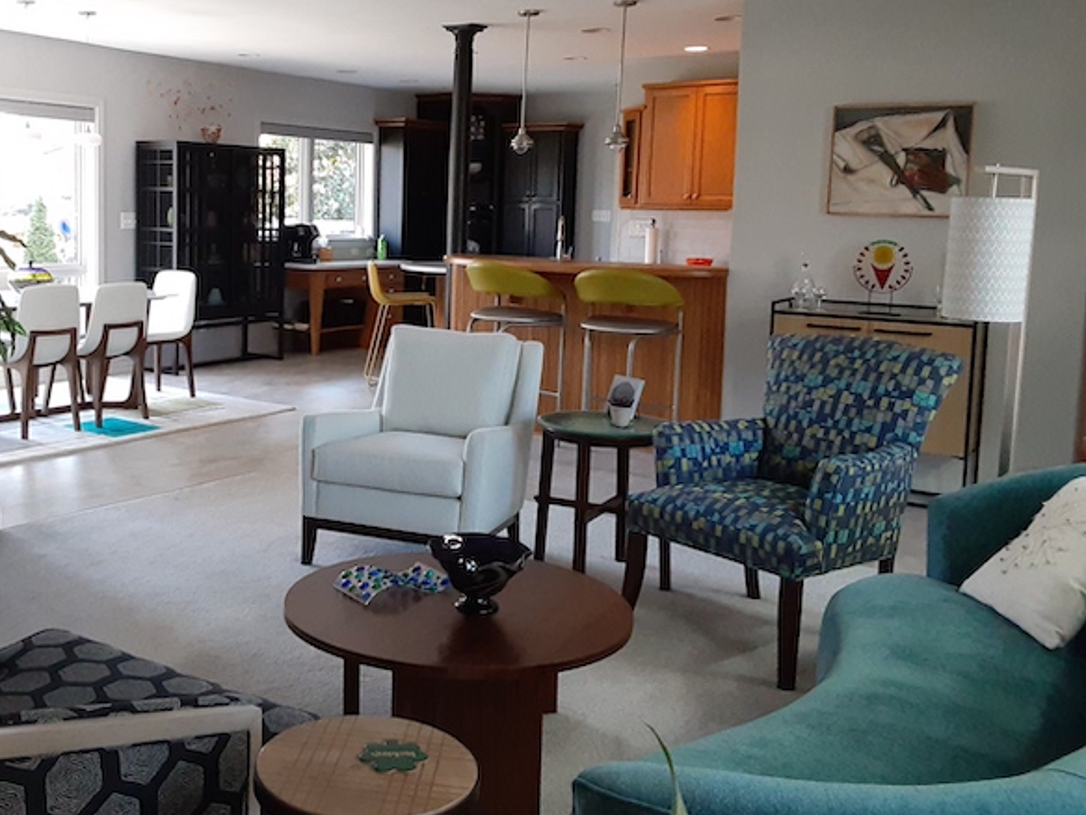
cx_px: 355
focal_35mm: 37
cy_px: 322
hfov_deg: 49.2
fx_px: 1161
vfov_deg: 38.5
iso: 250
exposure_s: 1/60
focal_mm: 2.91
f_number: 1.9
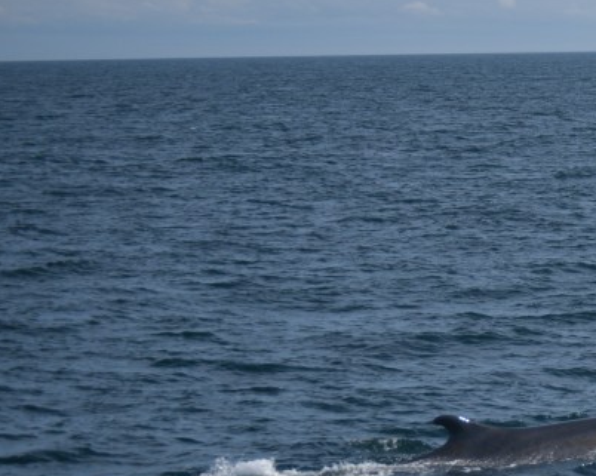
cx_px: 795
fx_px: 4001
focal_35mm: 227
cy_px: 430
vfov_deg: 6.8
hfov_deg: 8.4
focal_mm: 60
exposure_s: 1/4000
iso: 200
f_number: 4.2
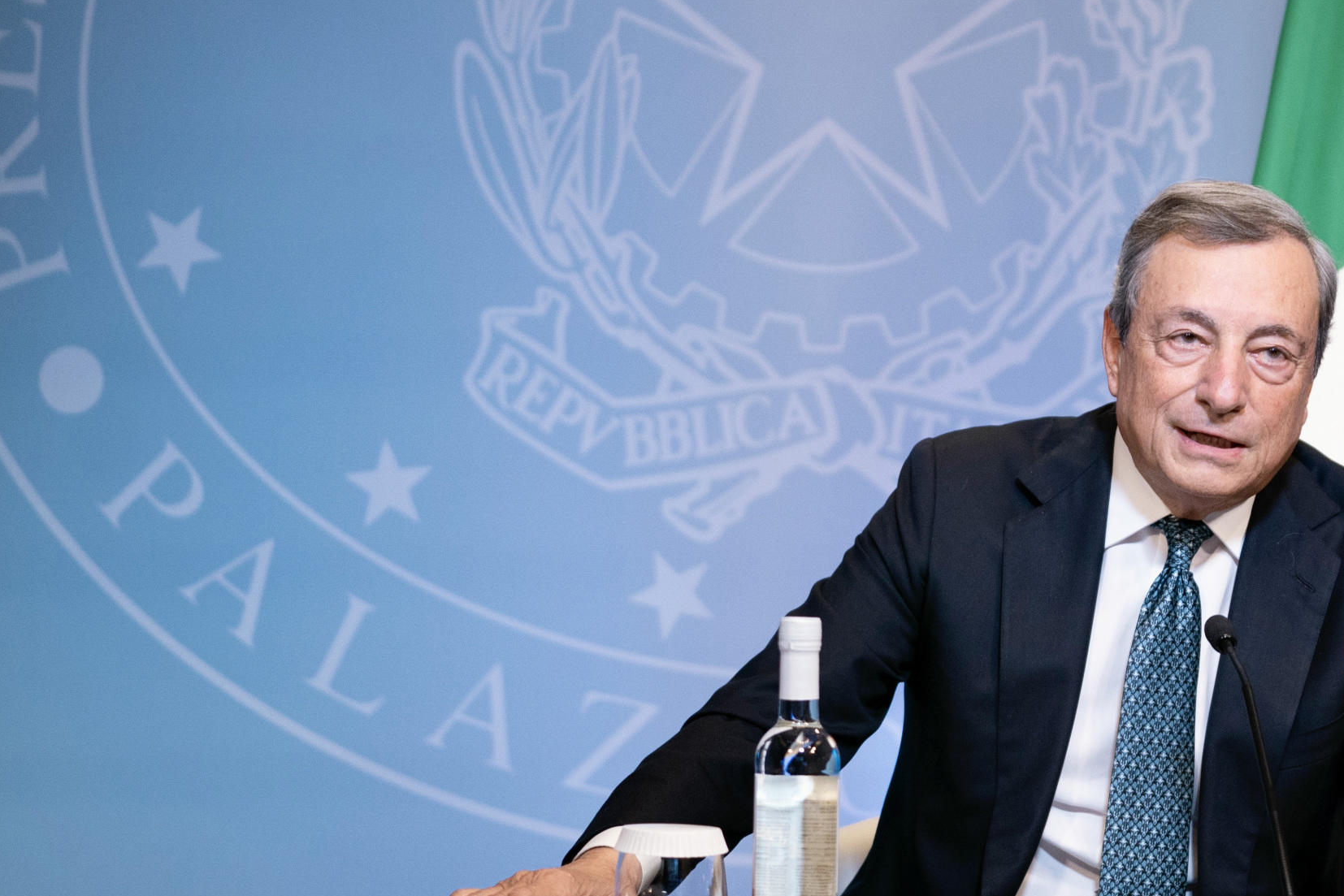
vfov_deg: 10.5
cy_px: 154
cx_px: 1038
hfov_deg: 15.7
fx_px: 4853
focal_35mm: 130
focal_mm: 70
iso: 1000
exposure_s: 1/200
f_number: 2.8
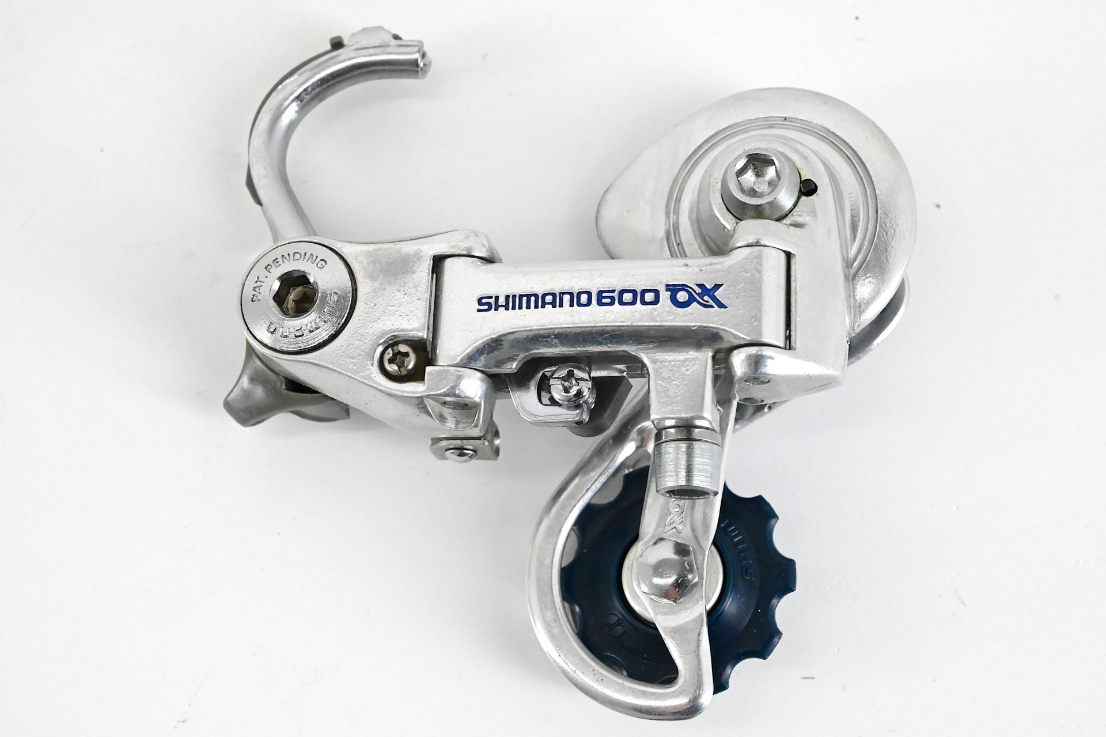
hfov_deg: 28.9
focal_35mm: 70
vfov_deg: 19.4
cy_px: 368
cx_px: 553
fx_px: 2150
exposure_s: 1/640
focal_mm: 70
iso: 12800
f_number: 13
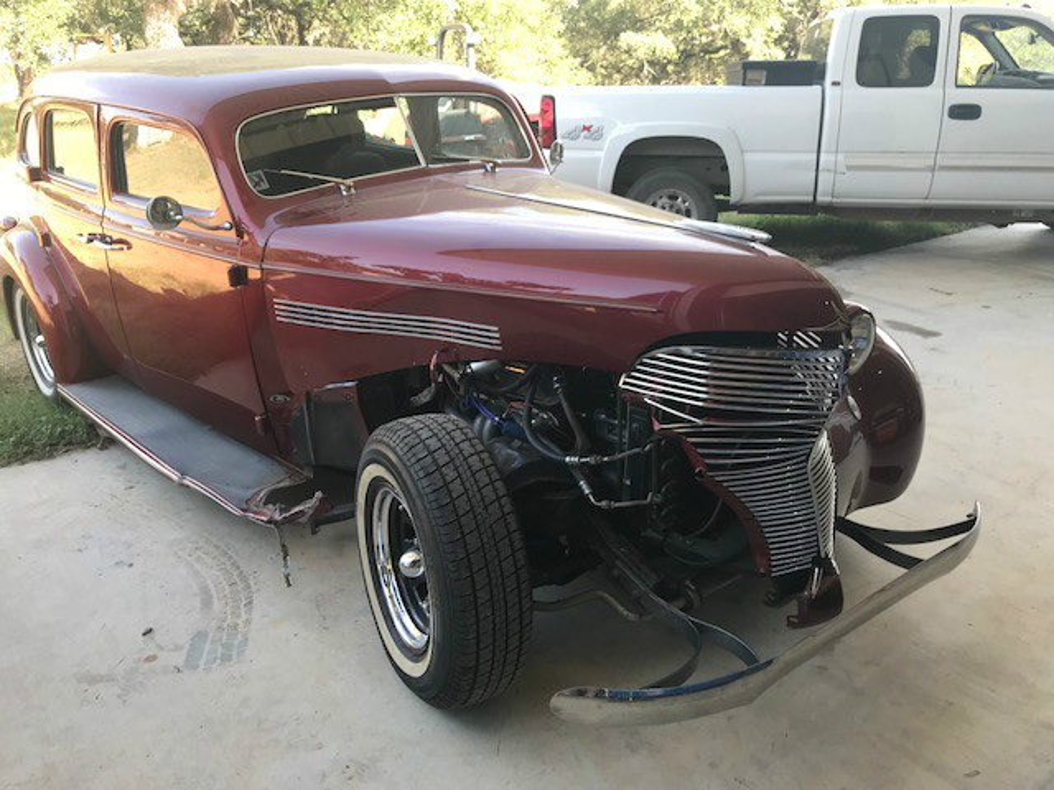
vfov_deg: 49.7
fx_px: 853
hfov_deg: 63.4
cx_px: 527
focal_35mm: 28
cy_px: 395
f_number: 1.8
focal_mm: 3.99
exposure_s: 1/124
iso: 20
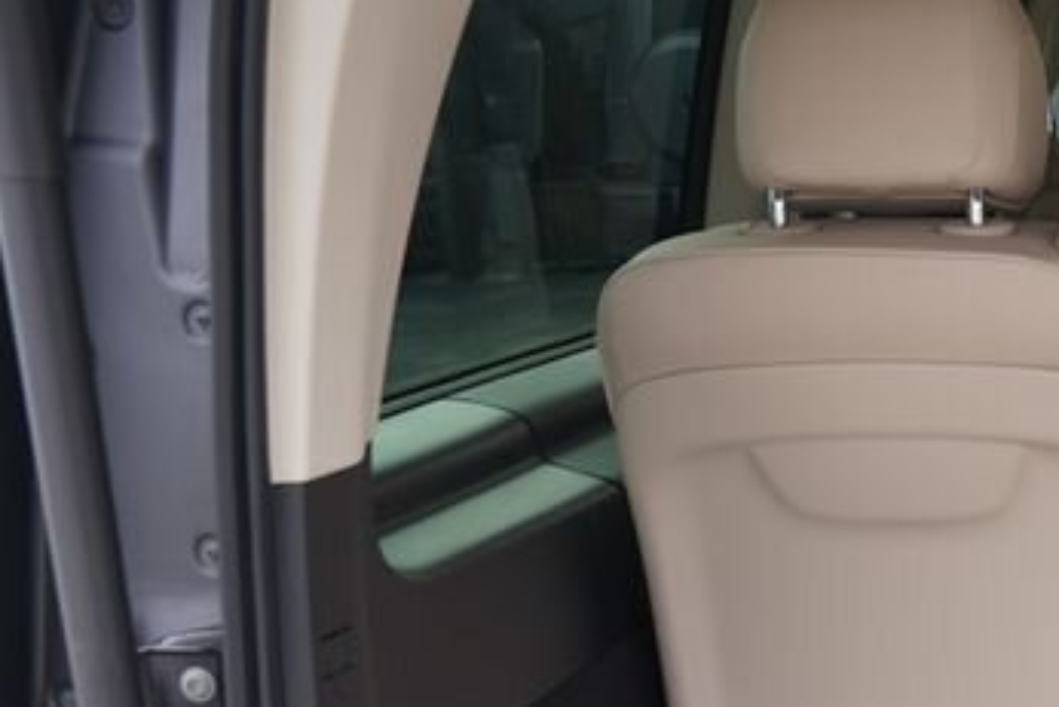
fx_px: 2089
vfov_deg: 18.6
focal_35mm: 71
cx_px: 1509
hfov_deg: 23.7
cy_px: 742
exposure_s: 1/100
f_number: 5
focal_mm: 24
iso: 100
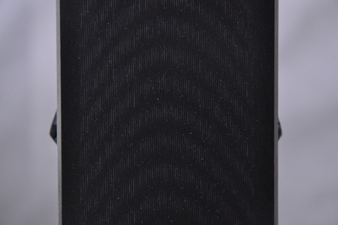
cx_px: 169
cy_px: 112
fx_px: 1477
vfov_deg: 8.7
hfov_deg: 13.1
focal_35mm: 158
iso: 3200
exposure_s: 1/125
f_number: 9.5
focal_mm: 105
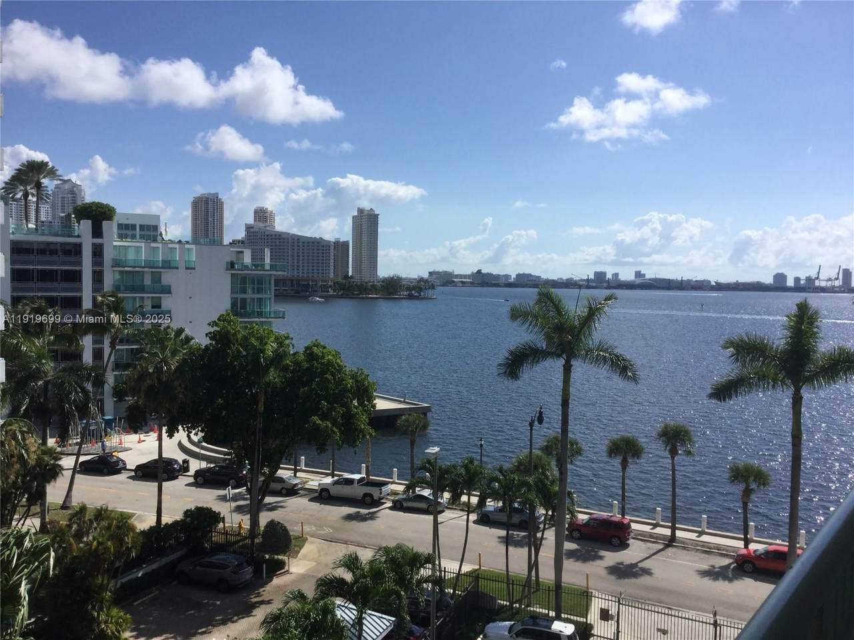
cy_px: 320
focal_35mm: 31
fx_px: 765
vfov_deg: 45.4
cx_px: 427
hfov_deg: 58.4
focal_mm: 3.3
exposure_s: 1/2262
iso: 25
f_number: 2.4
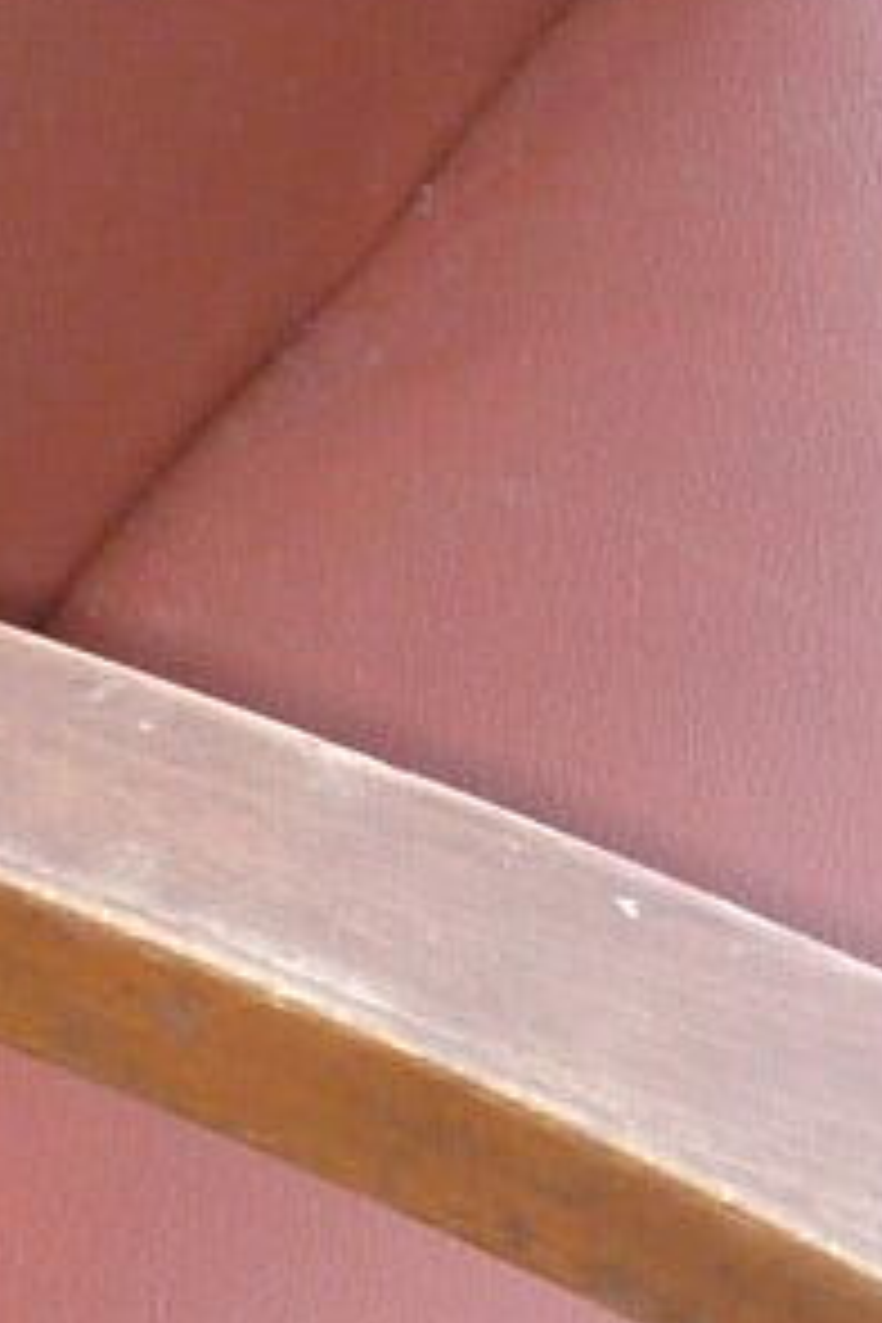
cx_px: 680
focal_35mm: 239
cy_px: 724
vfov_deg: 8.6
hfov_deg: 5.7
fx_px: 8783
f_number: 2.8
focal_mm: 5.5
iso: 100
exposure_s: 1/30
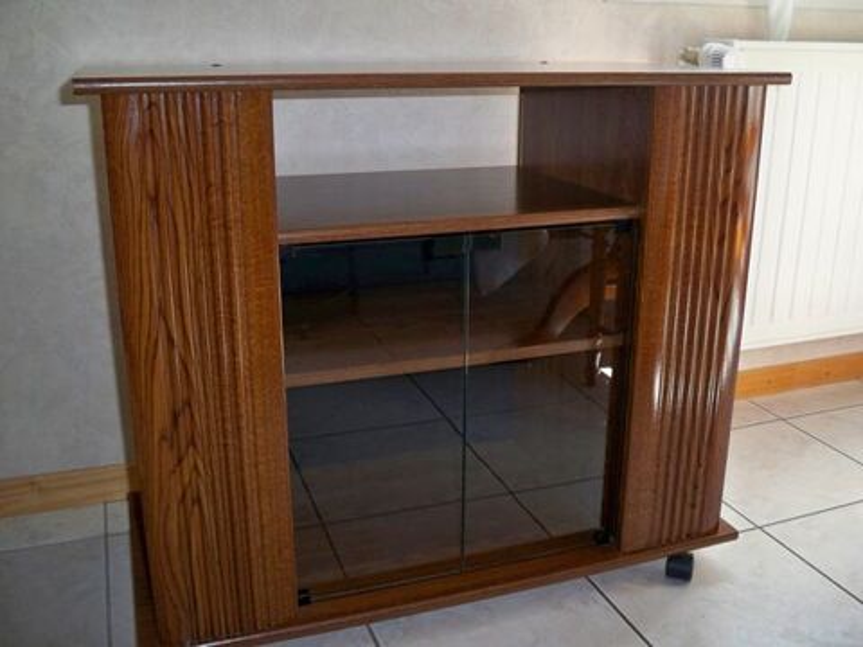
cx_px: 432
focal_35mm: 35
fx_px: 873
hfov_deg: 52.6
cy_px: 324
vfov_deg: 40.7
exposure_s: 1/60
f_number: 3.1
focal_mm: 6.3
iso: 200
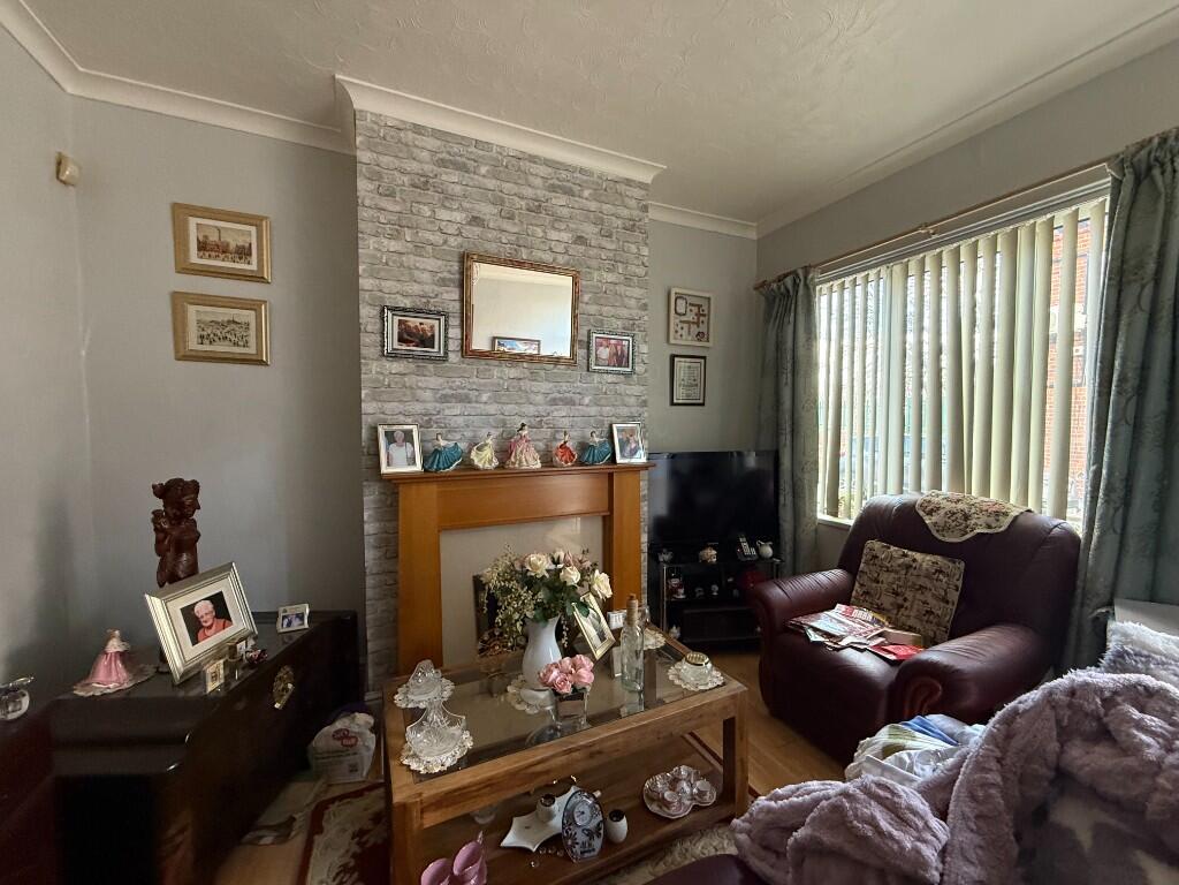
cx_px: 590
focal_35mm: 14
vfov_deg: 85.7
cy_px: 442
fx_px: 477
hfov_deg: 102.1
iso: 320
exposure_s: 1/60
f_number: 2.2
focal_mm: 2.22
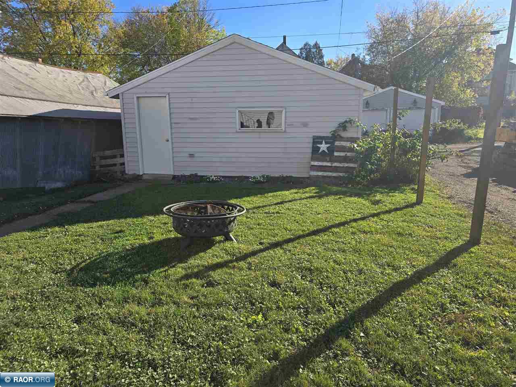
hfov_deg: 73.9
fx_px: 343
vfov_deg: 58.9
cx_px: 258
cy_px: 194
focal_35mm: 23
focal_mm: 6.3
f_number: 1.7
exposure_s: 1/494
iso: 12
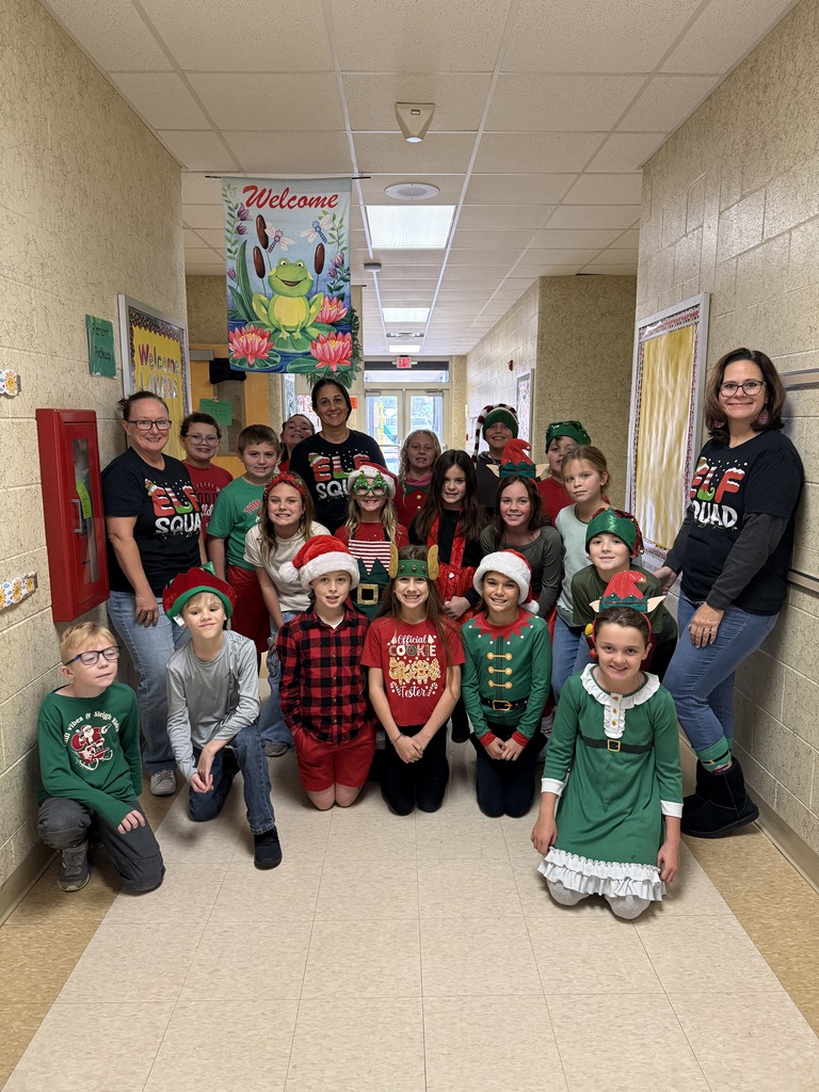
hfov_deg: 56.8
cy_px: 546
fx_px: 757
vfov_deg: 71.6
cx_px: 410
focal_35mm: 24
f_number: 1.78
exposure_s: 1/60
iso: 320
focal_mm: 6.76
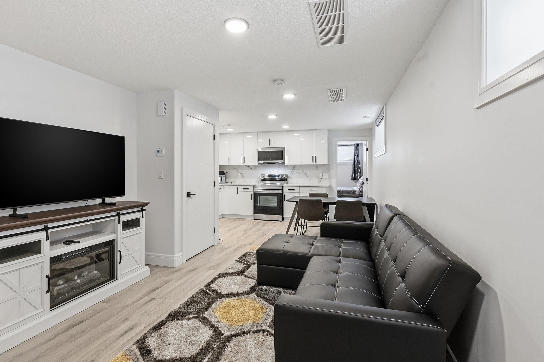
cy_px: 171
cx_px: 267
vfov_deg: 70.3
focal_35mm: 17
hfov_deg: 93.3
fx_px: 257
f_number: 8
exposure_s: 1/8
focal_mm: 14
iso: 100
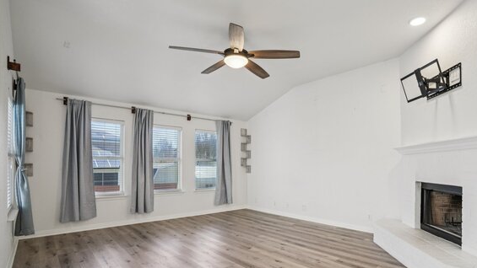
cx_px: 268
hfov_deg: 89.1
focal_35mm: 19
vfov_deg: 57.7
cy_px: 166
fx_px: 240
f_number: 8
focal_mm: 16
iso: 400
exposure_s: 1/10
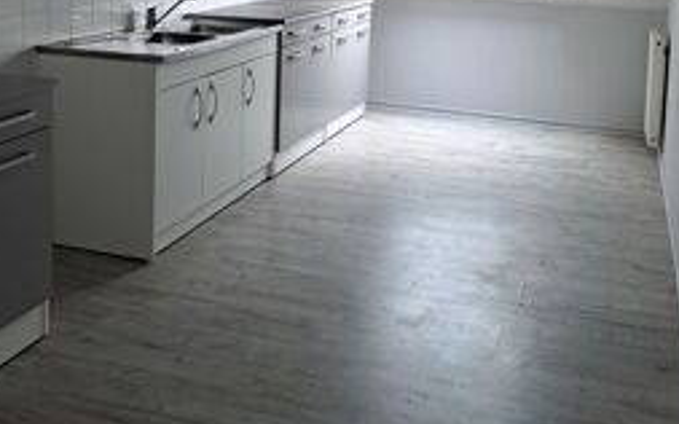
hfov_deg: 46.2
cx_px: 365
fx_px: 796
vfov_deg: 28.0
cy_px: -4
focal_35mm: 43
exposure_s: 1/60
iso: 160
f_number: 1.8
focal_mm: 5.23
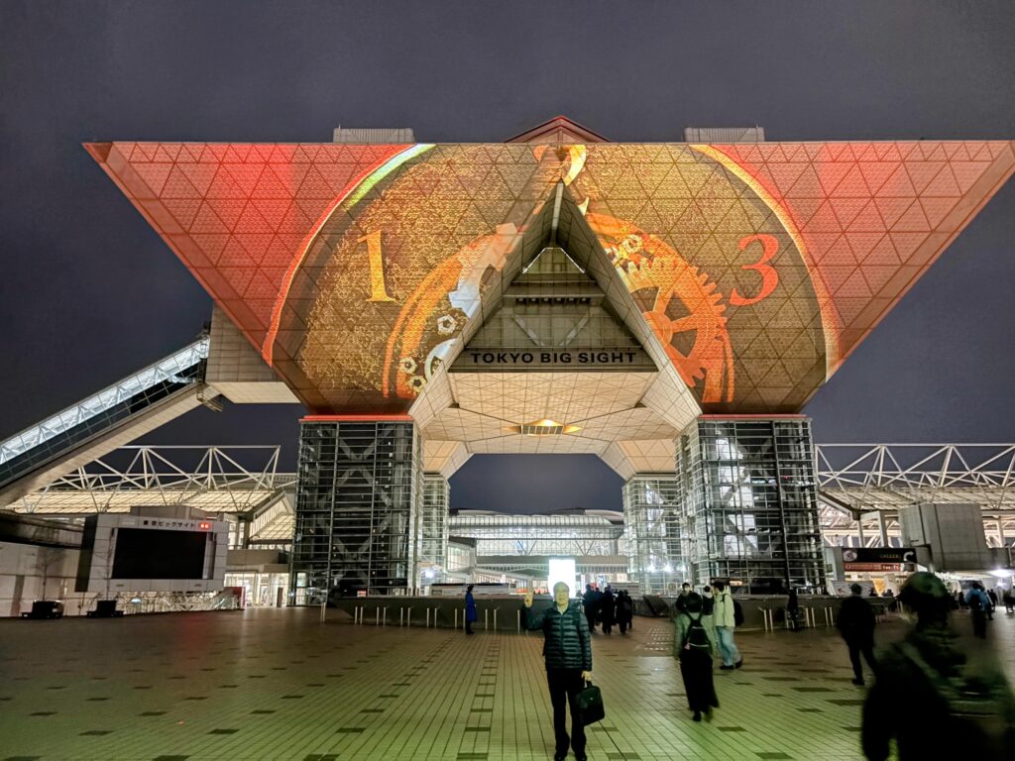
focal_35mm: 26
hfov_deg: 67.3
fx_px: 762
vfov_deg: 53.1
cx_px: 508
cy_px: 380
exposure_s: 1/20
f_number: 1.6
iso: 1000
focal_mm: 5.96
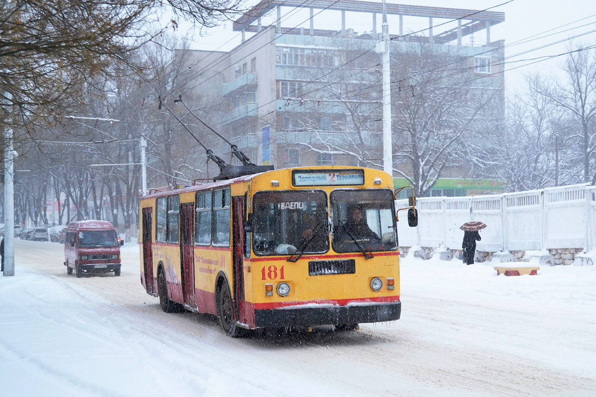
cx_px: 298
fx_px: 844
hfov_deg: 38.9
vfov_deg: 26.5
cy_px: 198
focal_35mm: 51
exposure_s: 1/250
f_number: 5.6
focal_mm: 34
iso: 400
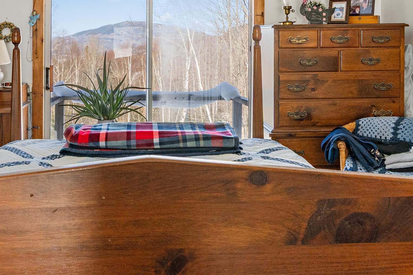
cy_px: 48
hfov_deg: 46.0
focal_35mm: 42
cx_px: 152
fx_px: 482
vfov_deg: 30.9
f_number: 8
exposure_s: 1/80
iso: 100
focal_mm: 14
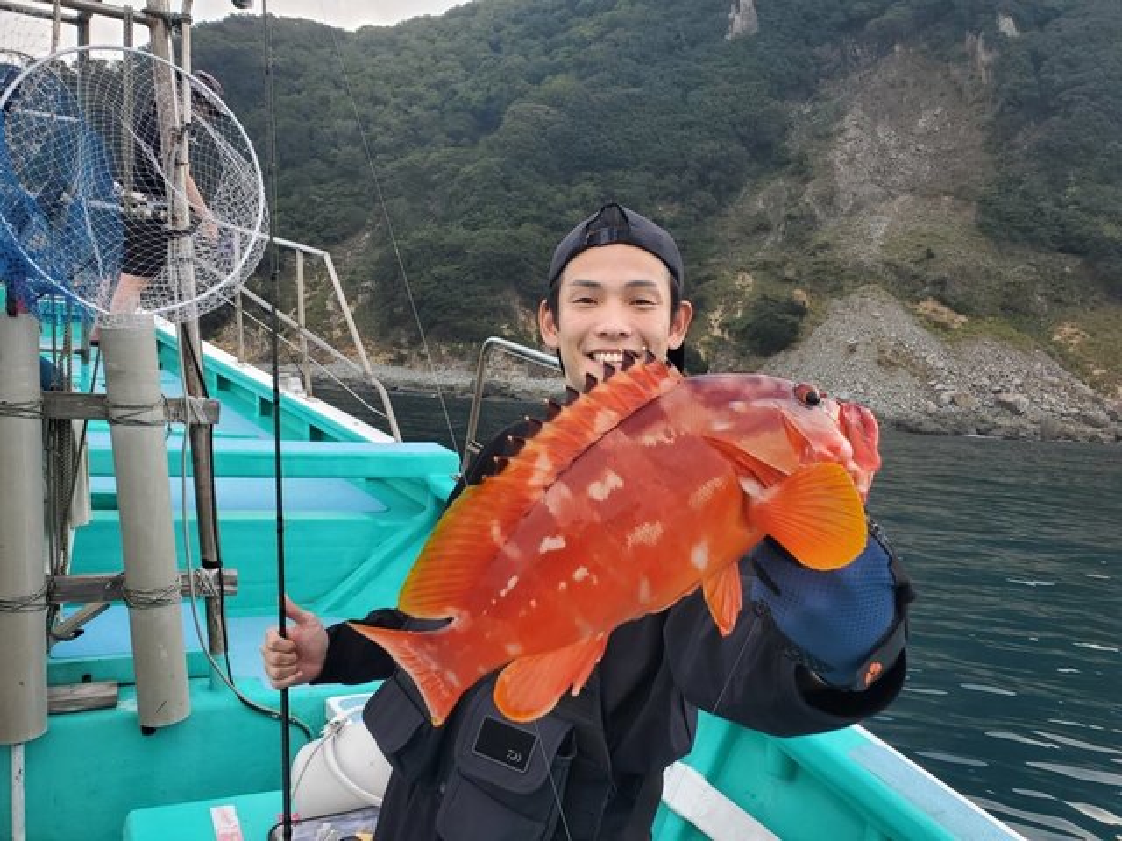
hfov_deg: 67.3
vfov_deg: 53.1
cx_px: 561
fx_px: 843
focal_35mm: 26
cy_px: 420
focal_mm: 4.3
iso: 50
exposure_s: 1/302
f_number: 2.4
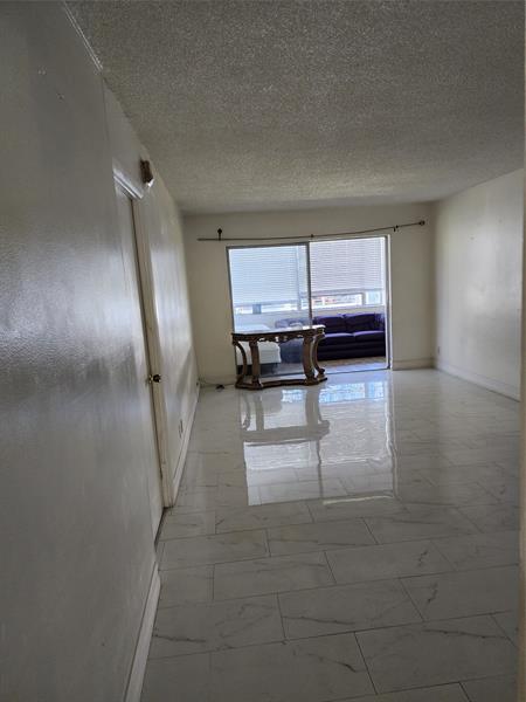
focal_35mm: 23
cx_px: 263
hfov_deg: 58.9
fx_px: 466
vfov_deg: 73.9
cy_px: 351
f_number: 1.8
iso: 500
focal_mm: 6.4
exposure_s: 1/120
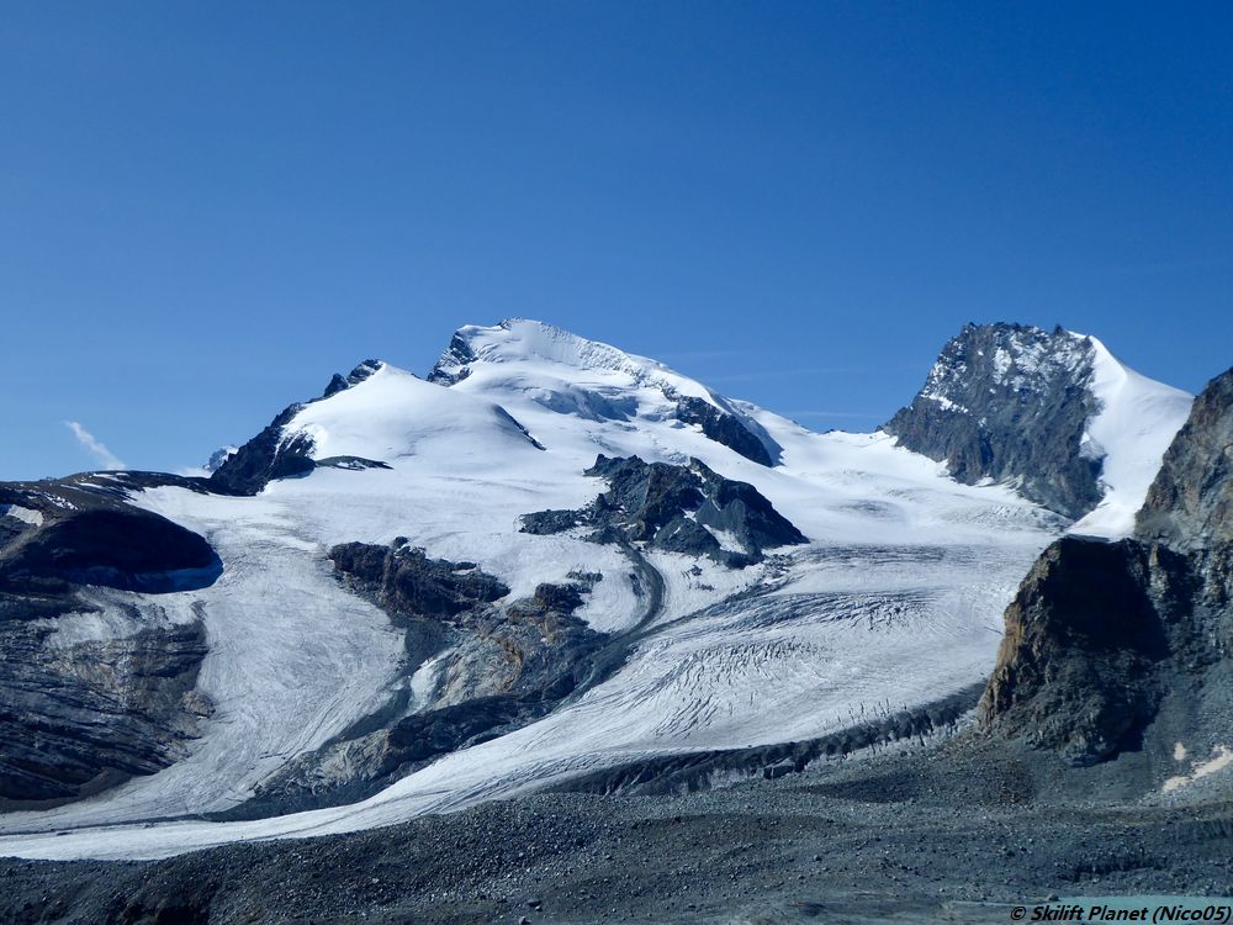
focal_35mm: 42
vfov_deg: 34.3
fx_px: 1496
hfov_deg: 44.8
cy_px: 462
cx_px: 616
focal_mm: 7.2
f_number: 3.8
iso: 80
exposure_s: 1/1600
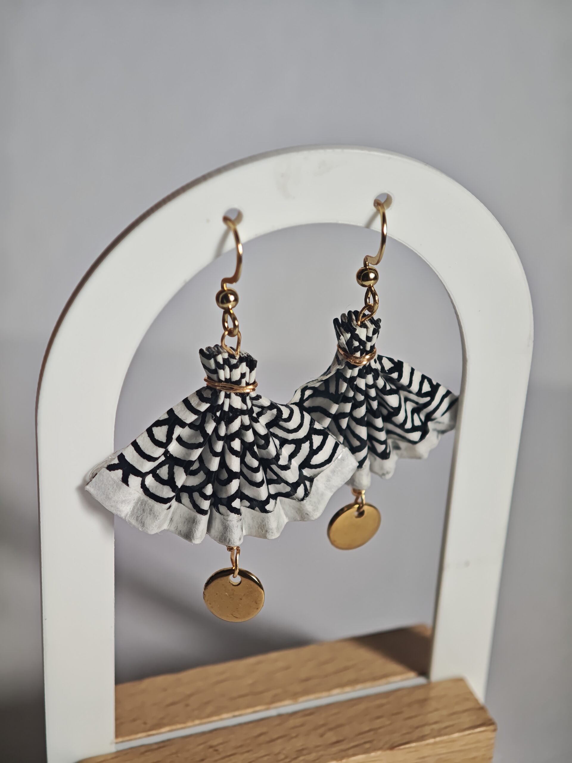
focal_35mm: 70
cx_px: 286
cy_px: 382
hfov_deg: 21.0
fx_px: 1542
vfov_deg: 27.8
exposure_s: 1/100
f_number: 1.8
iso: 100
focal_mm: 11.5
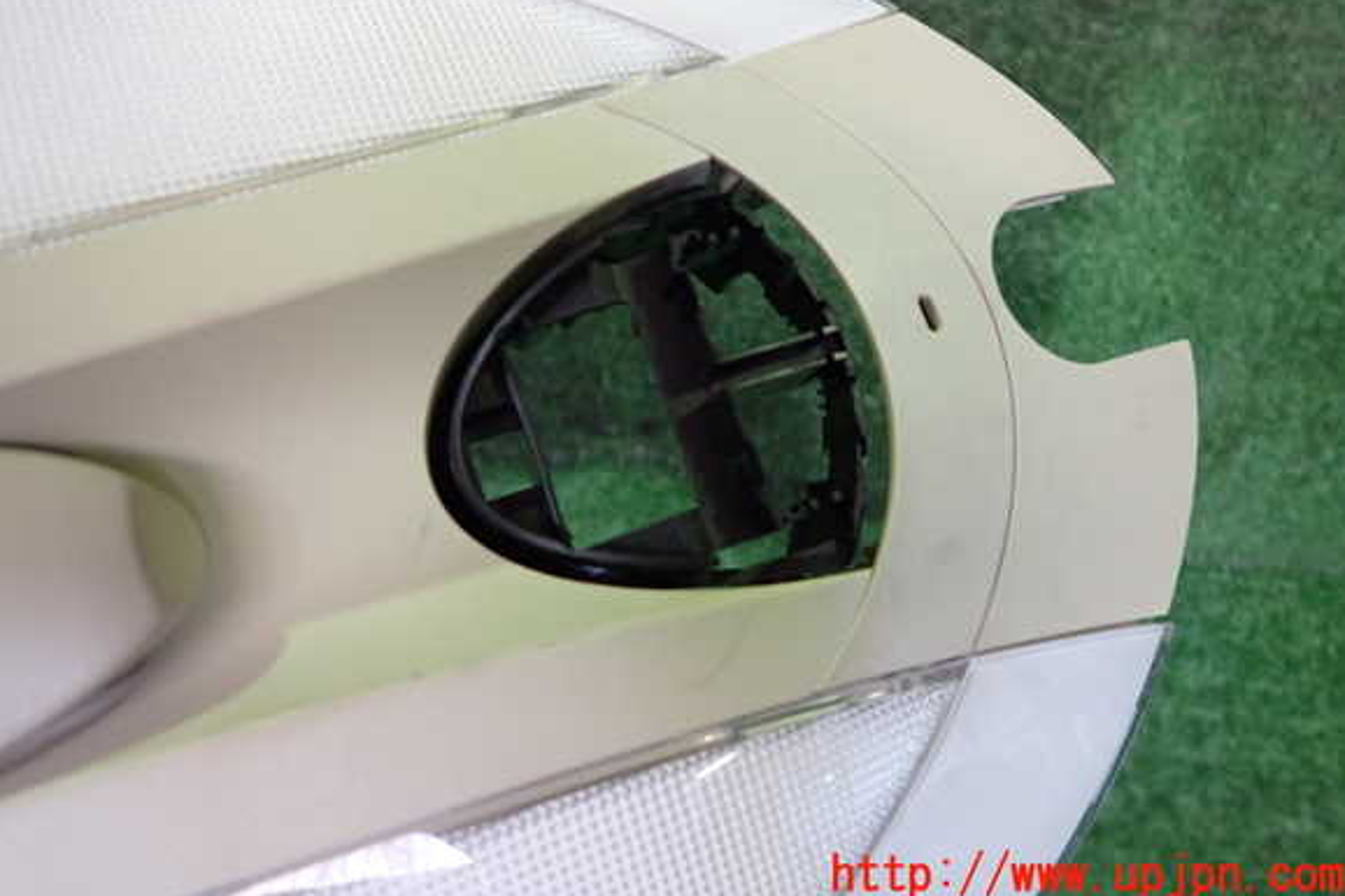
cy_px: 382
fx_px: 1008
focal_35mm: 27
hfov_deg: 67.4
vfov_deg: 47.7
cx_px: 659
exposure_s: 1/50
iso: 400
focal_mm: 4.5
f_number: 2
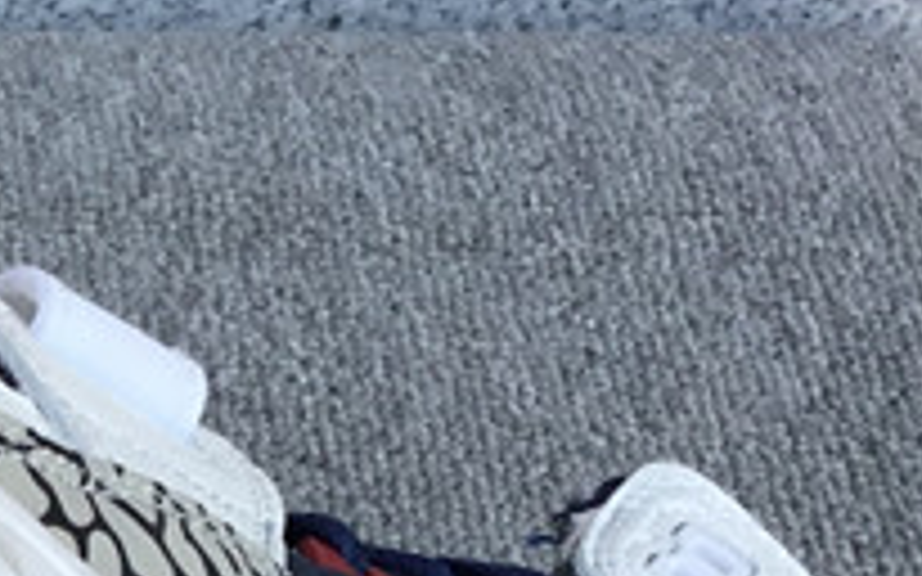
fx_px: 3617
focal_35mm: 144
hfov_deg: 13.7
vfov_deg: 8.7
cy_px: 1105
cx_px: -418
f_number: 2.4
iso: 25
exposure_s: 1/169
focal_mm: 3.3
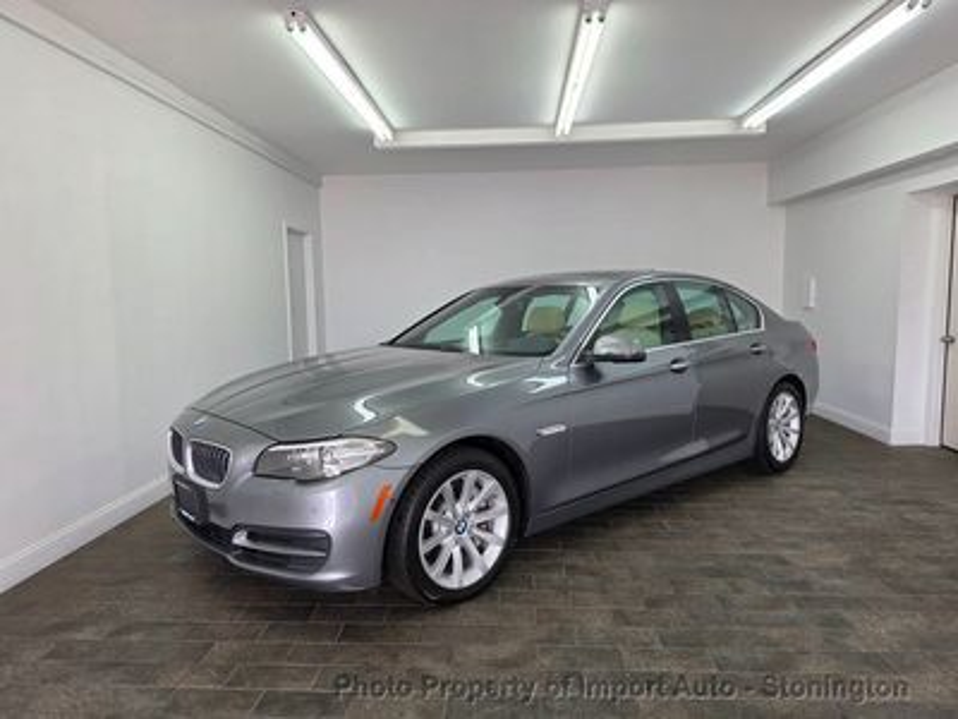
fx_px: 637
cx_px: 479
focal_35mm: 23
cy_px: 360
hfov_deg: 73.9
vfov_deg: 58.9
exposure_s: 1/120
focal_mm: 6.5
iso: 32
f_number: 1.4
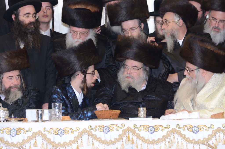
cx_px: 112
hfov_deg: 8.3
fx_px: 1544
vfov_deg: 5.5
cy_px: 74
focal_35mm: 248
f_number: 5.6
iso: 640
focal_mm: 165
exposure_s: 1/100
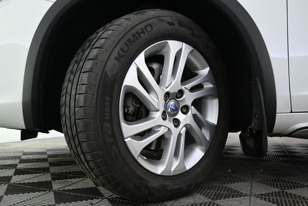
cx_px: 154
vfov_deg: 42.6
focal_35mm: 31
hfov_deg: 60.7
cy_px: 103
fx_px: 263
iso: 1400
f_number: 3.8
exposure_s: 1/30
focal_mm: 20.5
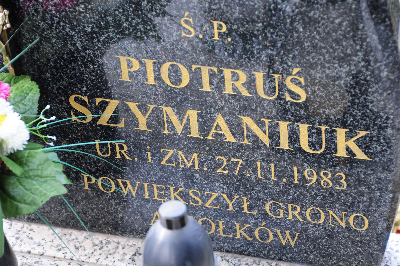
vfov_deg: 9.6
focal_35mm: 142
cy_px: 133
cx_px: 200
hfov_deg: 14.4
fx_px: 1581
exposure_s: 1/60
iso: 250
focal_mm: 95
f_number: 7.1
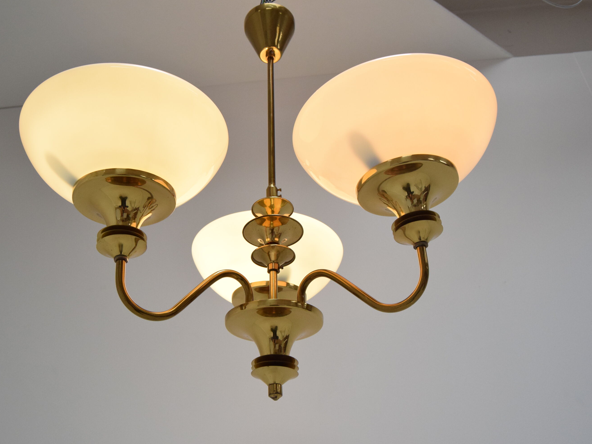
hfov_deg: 51.3
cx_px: 272
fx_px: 616
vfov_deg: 39.7
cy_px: 220
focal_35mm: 36
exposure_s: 1/200
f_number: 7.1
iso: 1600
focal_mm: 22
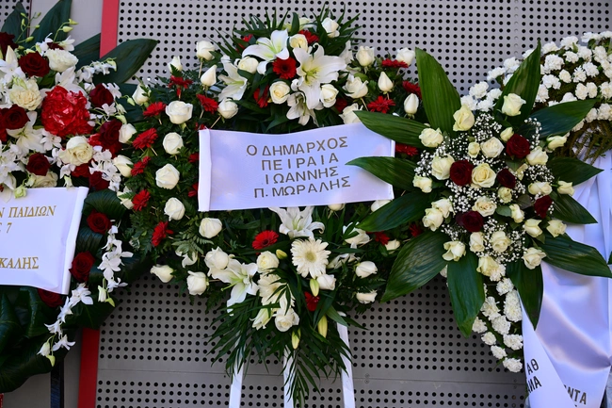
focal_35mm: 49
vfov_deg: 27.5
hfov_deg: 40.4
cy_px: 204
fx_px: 833
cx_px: 306
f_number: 3.2
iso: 320
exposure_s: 1/1600
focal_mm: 49
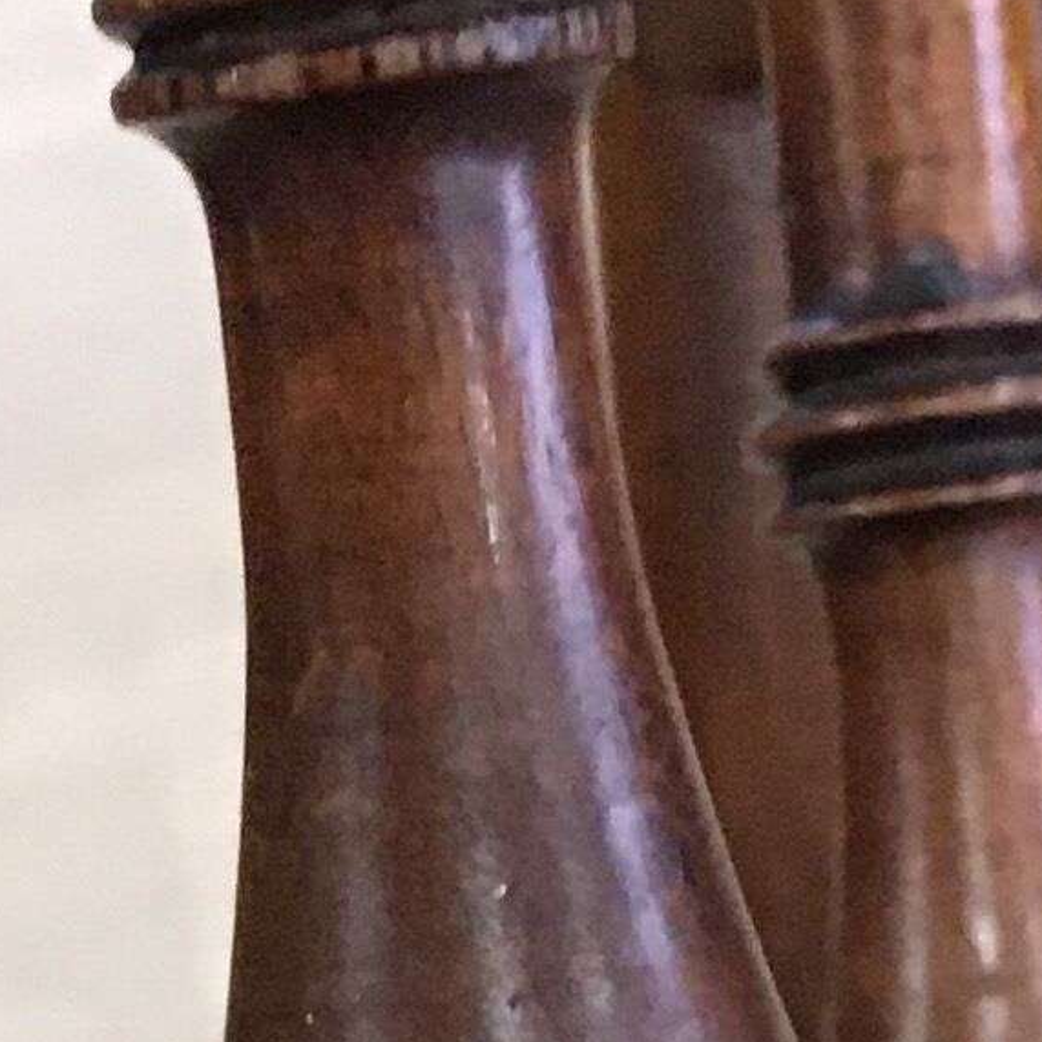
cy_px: 2903
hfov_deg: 9.7
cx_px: 442
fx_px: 6164
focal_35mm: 181
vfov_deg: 8.4
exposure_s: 1/20
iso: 200
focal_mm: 4.15
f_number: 2.2
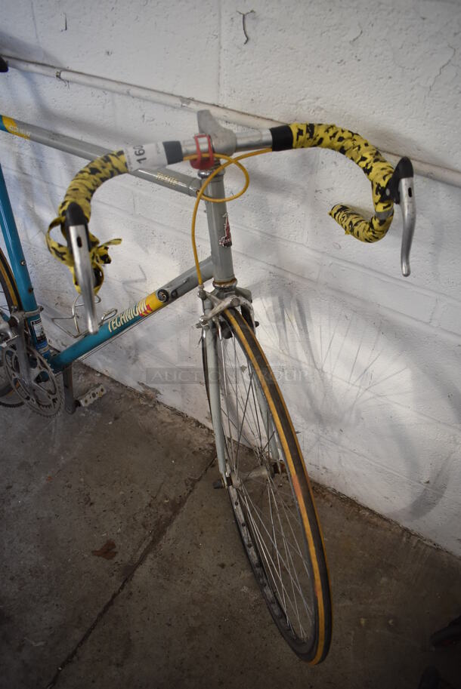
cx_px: 230
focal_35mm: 27
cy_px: 344
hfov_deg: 48.0
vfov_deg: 67.3
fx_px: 518
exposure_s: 1/200
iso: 800
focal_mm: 18
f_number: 3.5
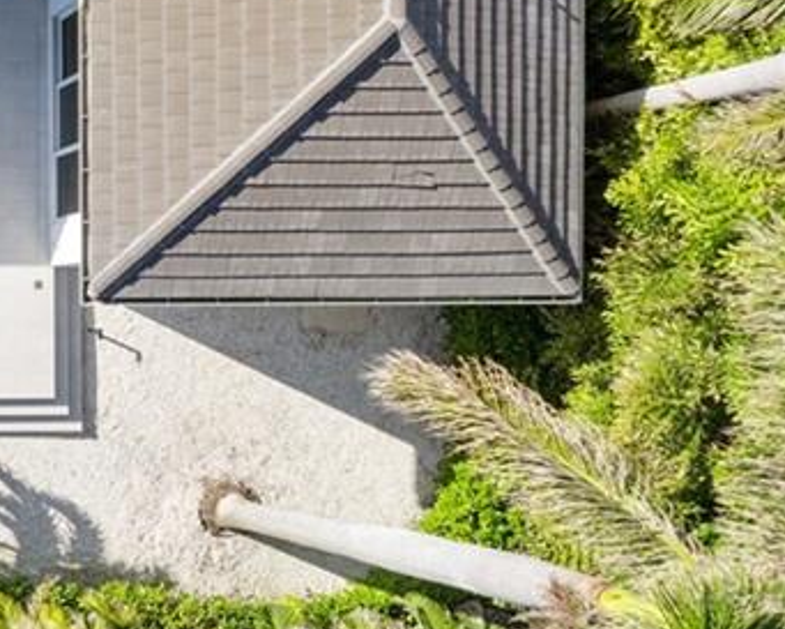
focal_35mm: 62
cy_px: 344
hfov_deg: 24.0
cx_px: -391
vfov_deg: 24.6
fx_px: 1441
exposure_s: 1/1000
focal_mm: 8.38
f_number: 2.8
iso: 100
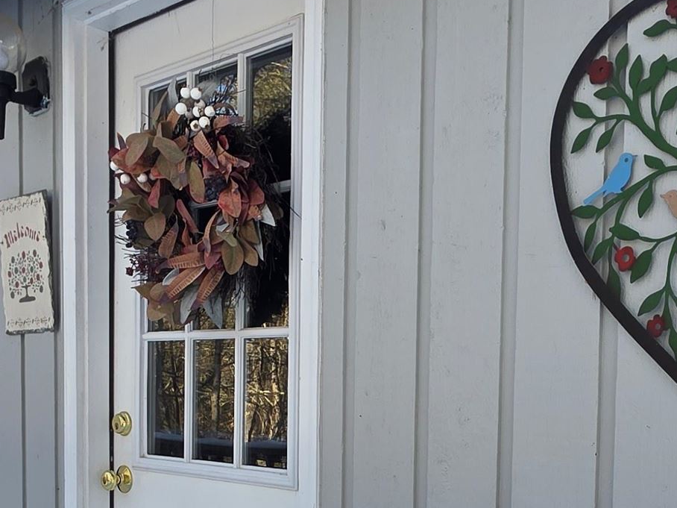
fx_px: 861
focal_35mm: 44
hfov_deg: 42.7
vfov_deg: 31.7
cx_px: 406
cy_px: 430
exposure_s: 1/265
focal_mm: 2.2
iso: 40
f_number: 1.9
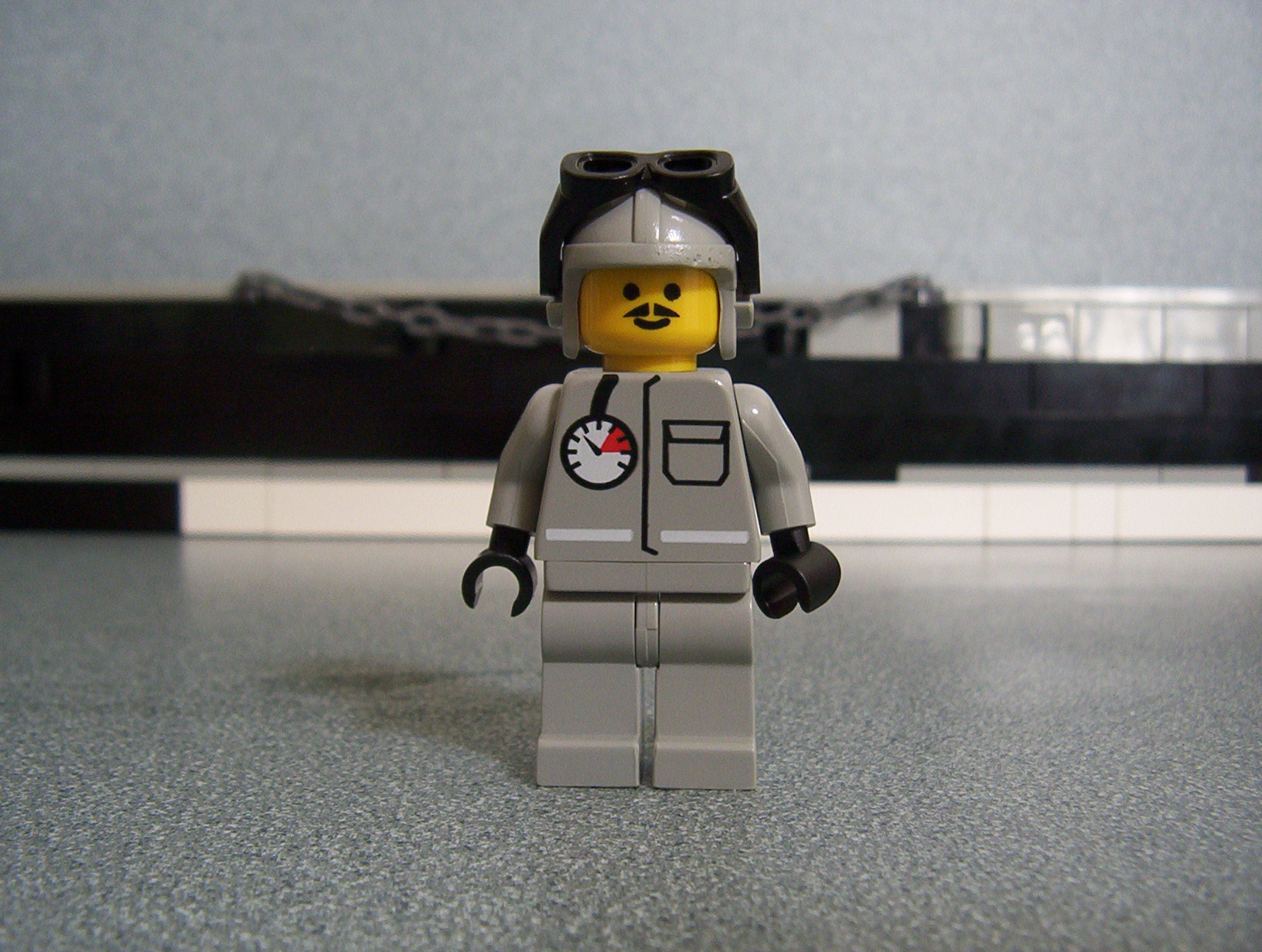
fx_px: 1425
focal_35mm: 39
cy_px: 476
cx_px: 631
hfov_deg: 47.8
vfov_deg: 37.0
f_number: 3.84
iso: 100
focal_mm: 5.26
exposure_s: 1/8.56
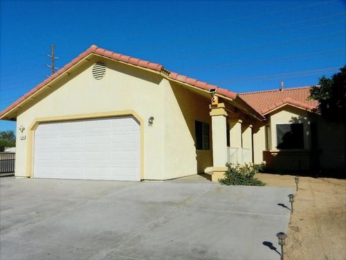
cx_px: 173
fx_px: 290
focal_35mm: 29
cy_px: 130
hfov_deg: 61.7
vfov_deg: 48.2
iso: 160
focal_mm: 5.1
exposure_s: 1/1250
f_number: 7.2
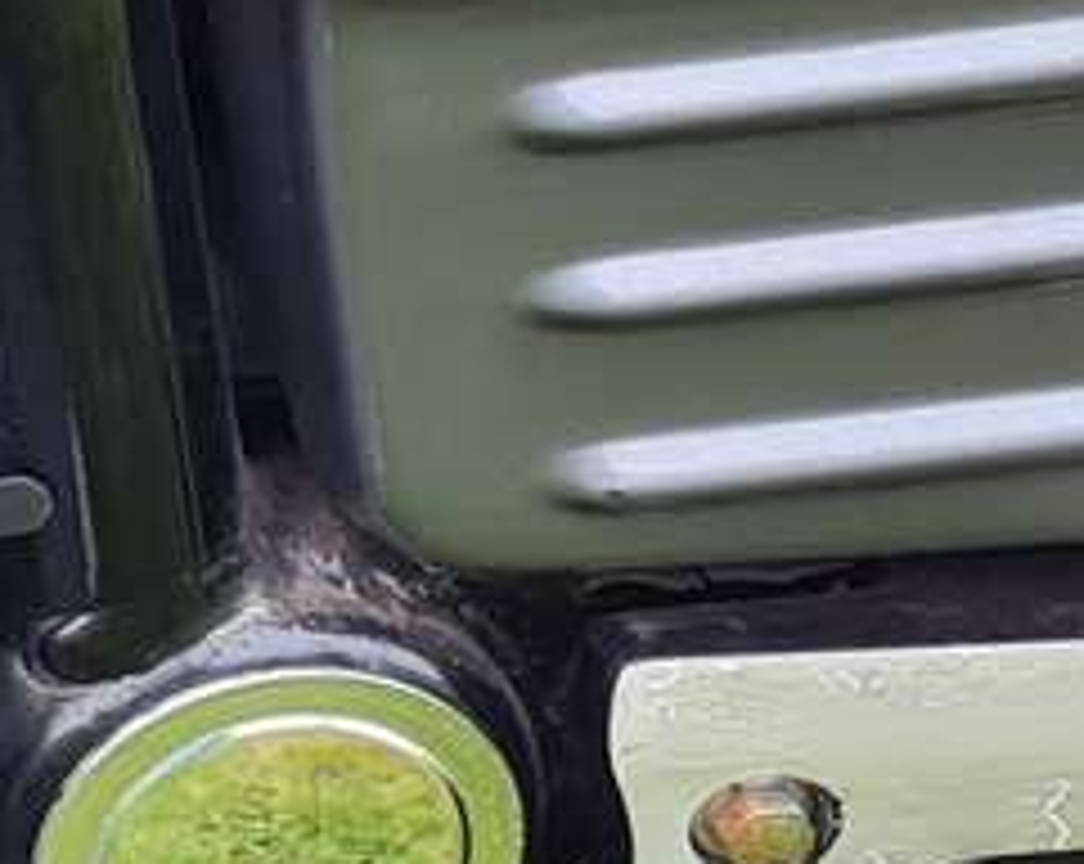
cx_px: -2816
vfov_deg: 7.1
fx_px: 6758
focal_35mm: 211
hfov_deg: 7.4
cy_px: -742
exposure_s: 1/100
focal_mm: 5.4
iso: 100
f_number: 1.8
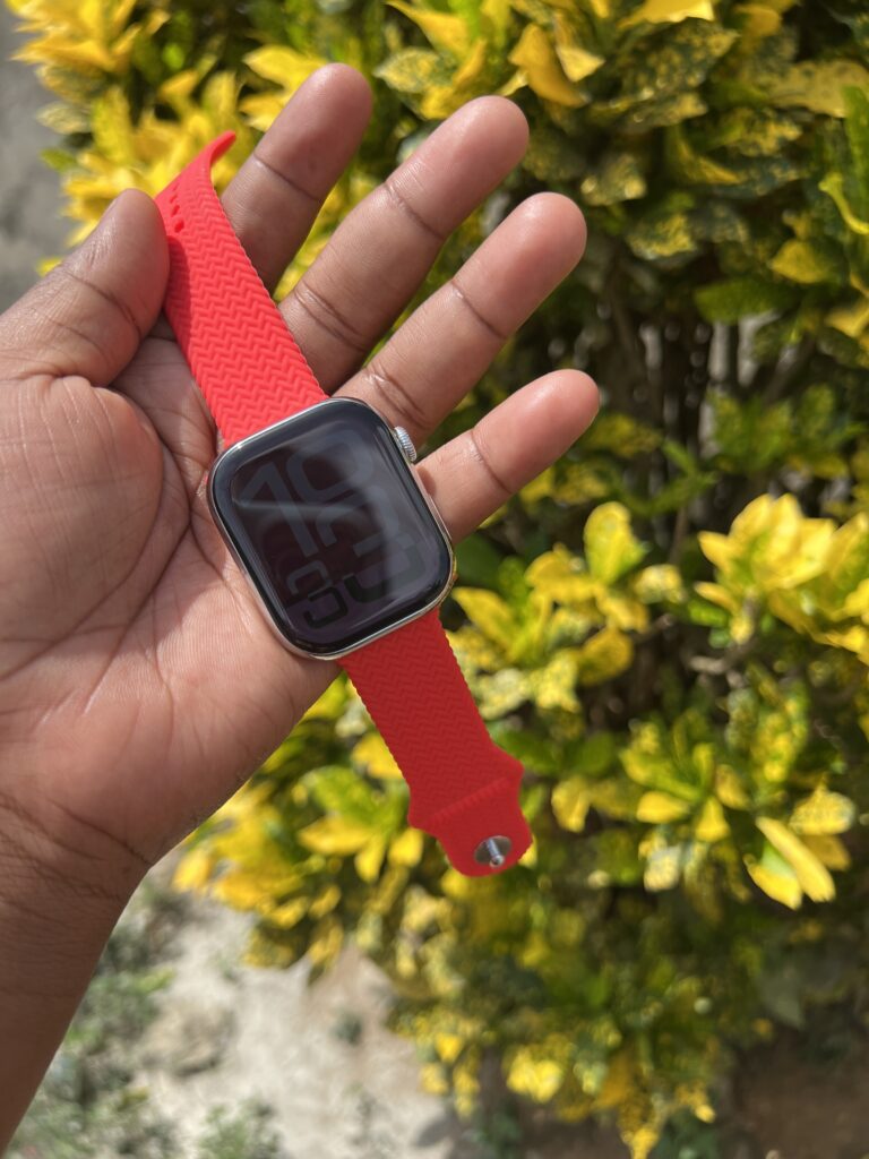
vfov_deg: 67.3
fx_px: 870
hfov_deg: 53.1
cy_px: 580
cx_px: 434
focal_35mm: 26
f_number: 1.5
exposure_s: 1/2353
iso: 50
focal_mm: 5.7
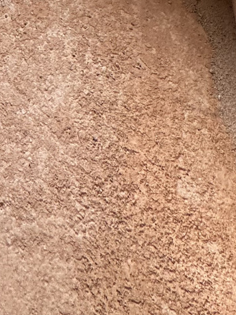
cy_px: -342
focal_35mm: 59
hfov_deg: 22.7
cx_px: -54
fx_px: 536
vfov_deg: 18.2
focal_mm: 2.22
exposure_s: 1/99
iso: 50
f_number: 2.2
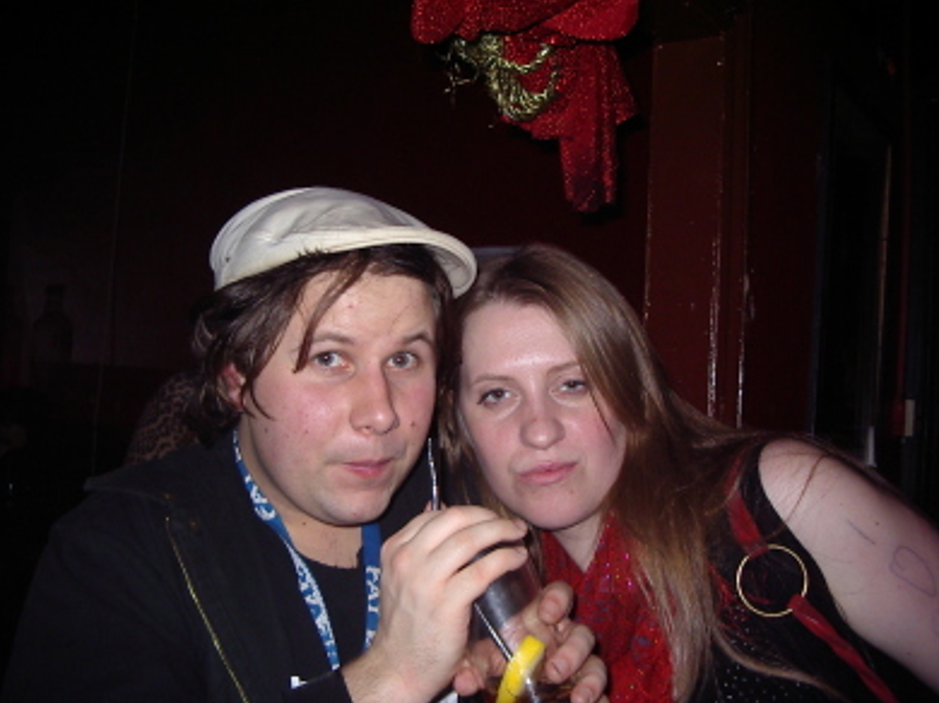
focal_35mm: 39
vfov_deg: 36.8
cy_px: 344
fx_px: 1057
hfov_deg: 47.9
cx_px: 470
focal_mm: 5.8
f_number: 2.6
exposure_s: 1/60
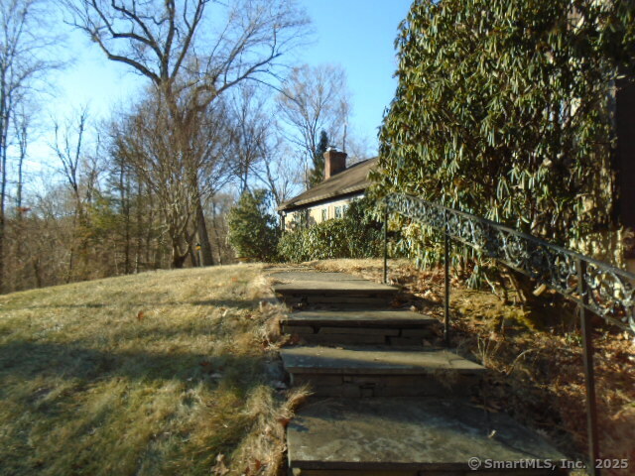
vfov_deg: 53.1
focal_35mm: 26
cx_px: 318
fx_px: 477
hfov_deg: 67.3
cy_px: 238
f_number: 3.2
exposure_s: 1/320
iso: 100
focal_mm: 4.6
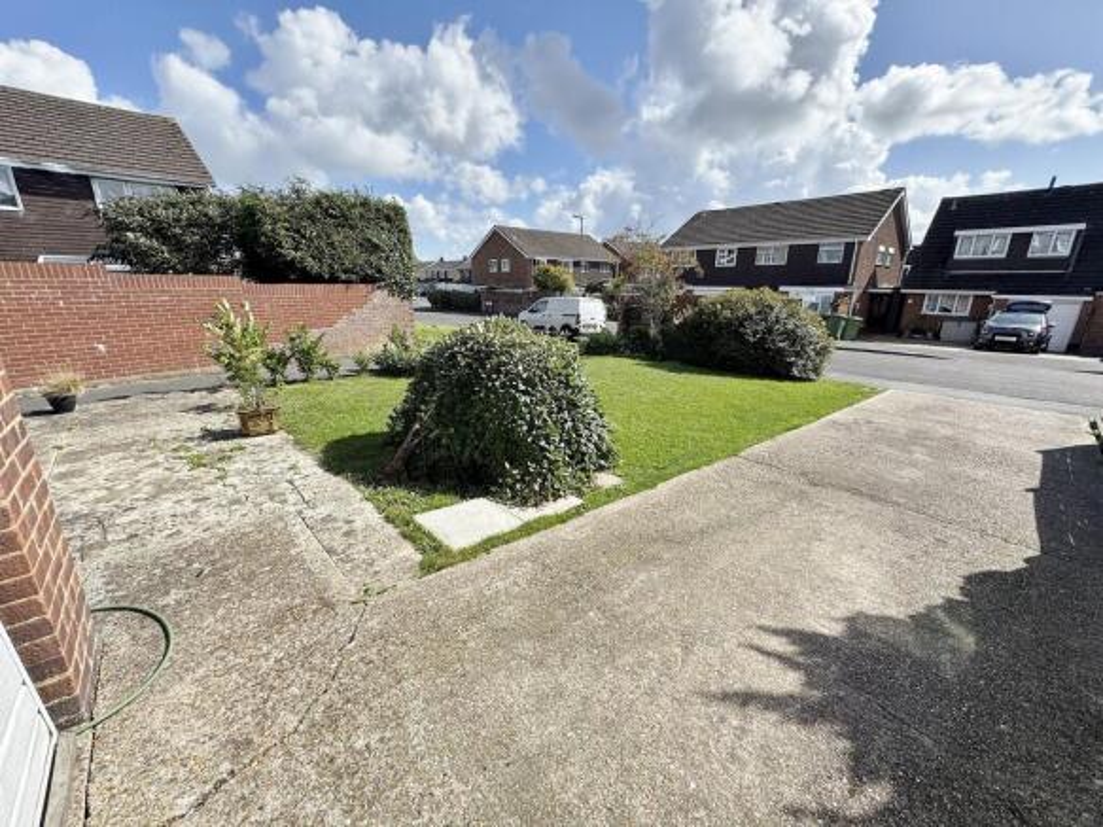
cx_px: 552
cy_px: 414
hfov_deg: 102.1
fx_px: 446
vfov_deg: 85.7
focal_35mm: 14
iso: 50
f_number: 2.2
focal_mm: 2.22
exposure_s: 1/1420
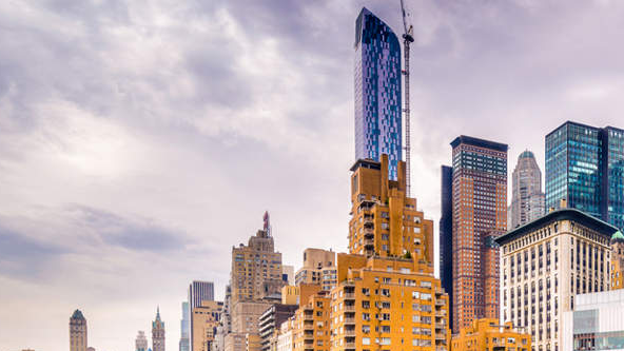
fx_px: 563
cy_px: 413
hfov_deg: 56.4
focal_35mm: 34
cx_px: 431
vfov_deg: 30.0
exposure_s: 1/25
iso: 100
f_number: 6.3
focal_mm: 16
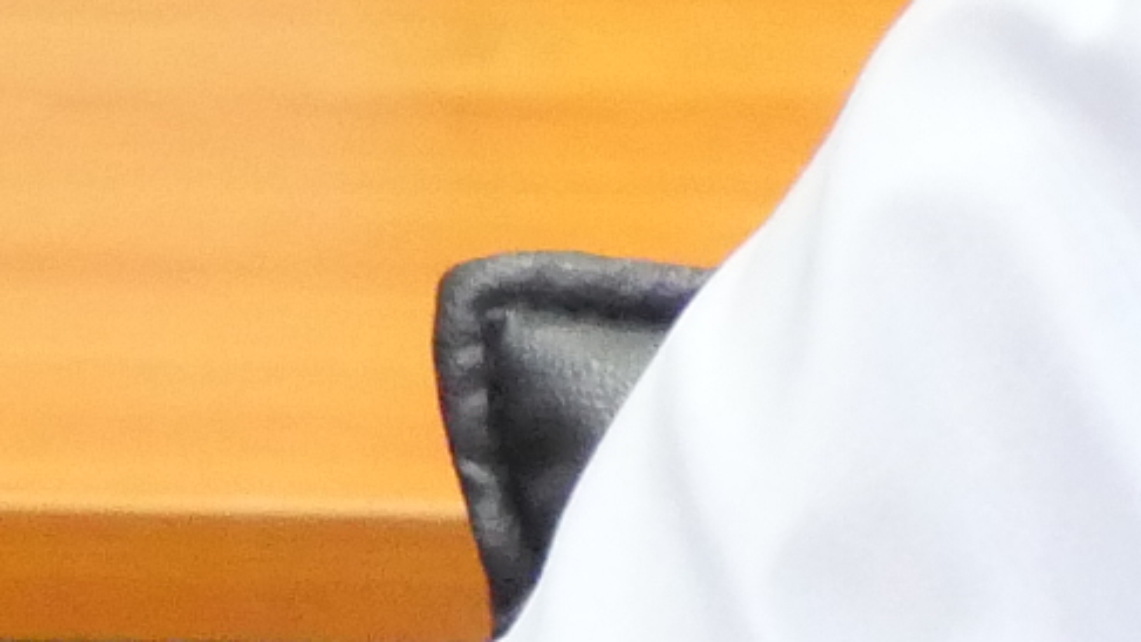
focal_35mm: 807
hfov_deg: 2.7
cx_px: 2655
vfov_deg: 1.5
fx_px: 24417
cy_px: -326
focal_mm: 49
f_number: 5.6
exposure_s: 1/40
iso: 3200
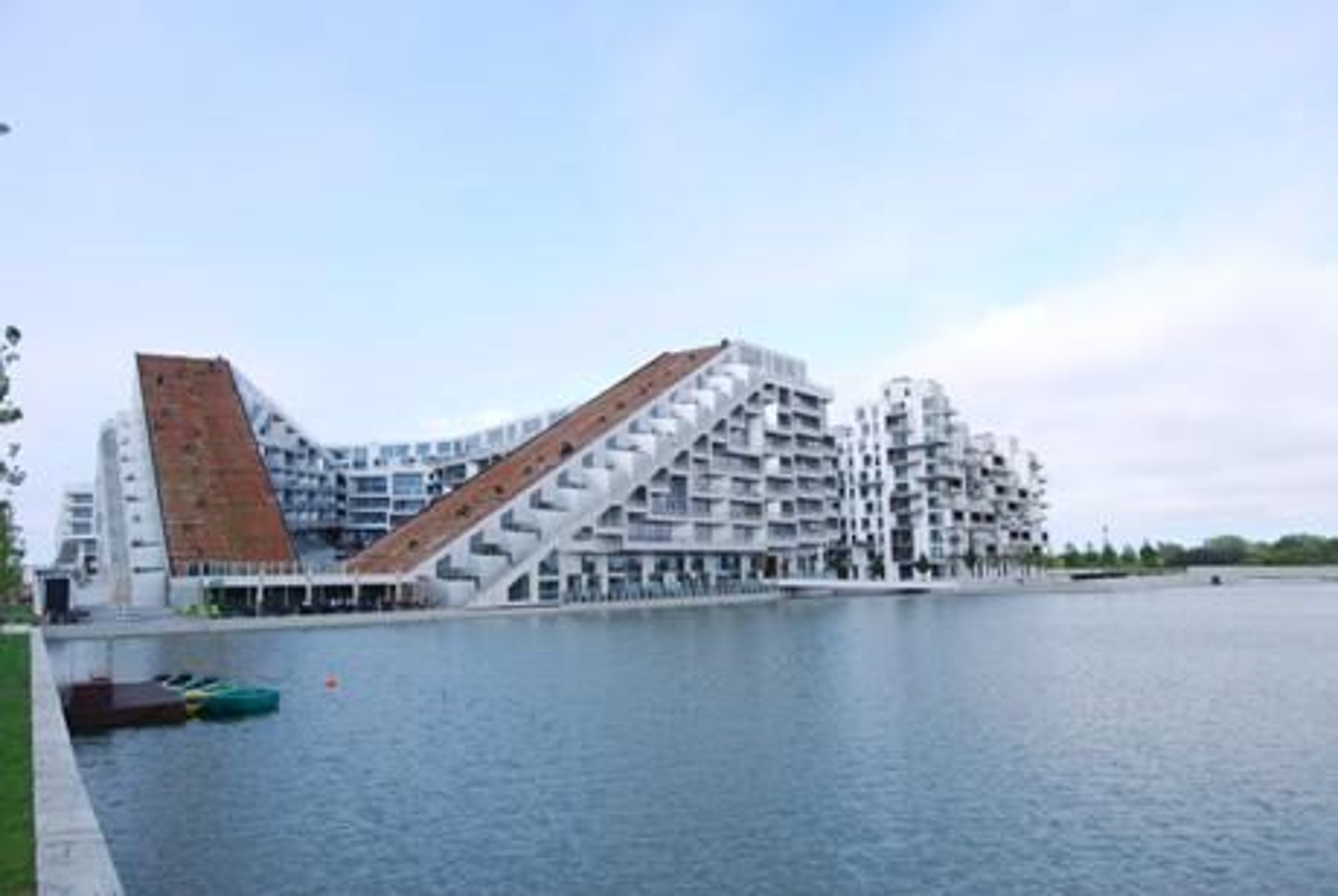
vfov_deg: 48.1
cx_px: 669
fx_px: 1005
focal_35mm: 27
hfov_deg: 67.3
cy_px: 448
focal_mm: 18
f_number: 7.1
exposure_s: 1/200
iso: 100
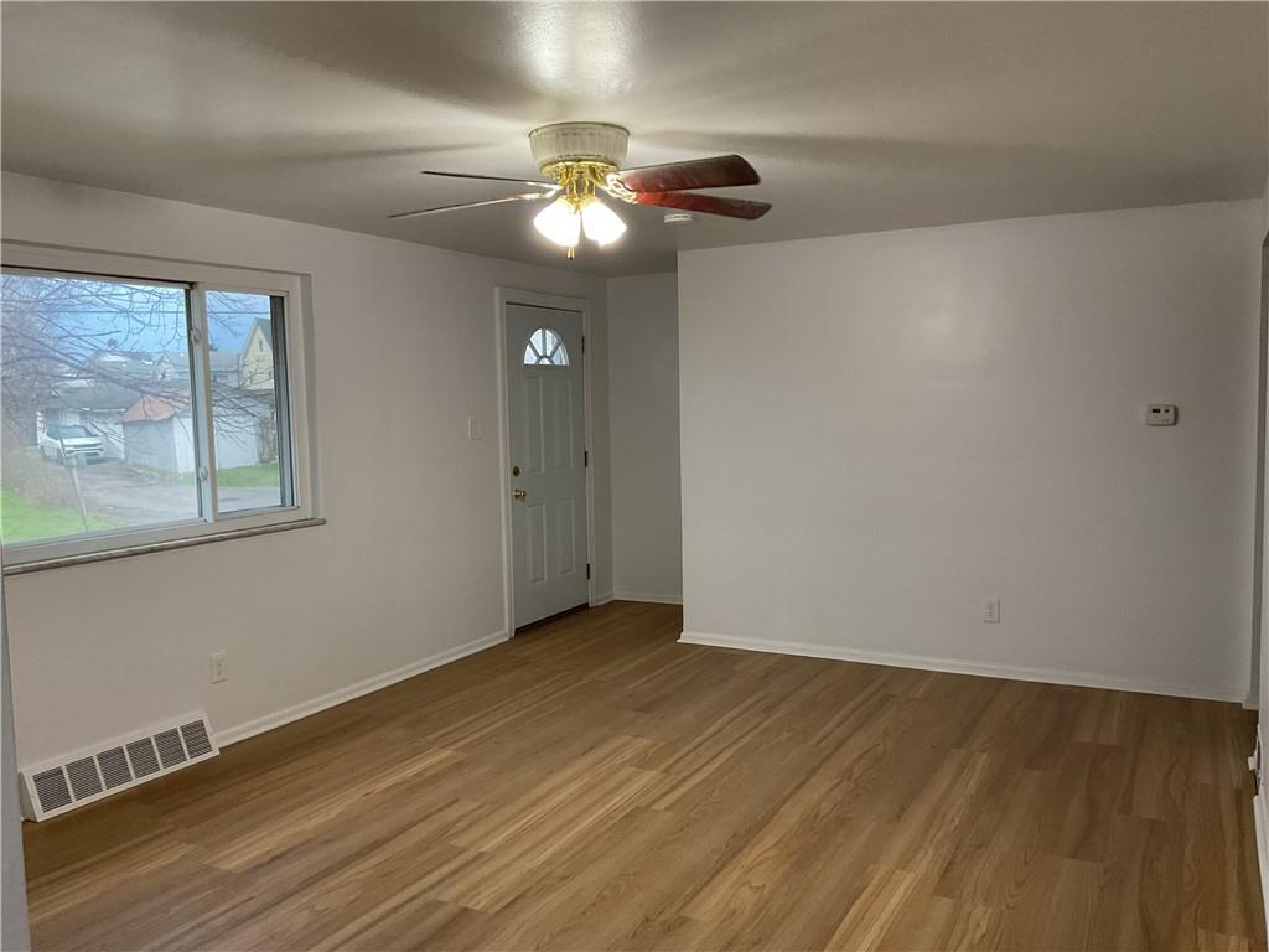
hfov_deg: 61.7
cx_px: 634
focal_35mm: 29
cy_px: 476
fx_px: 1063
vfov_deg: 48.2
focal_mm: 3
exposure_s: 1/60
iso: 80
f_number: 1.8
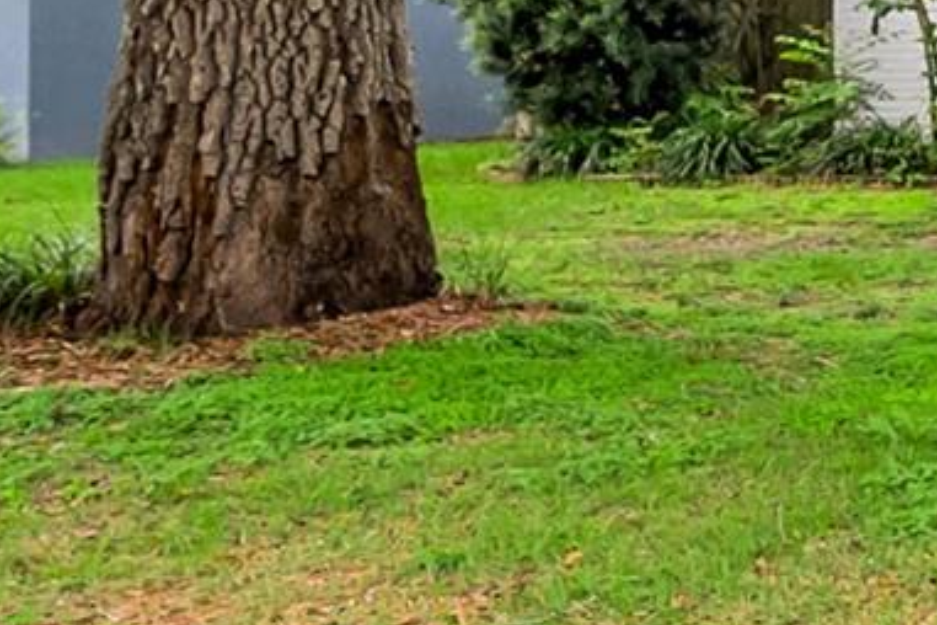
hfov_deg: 19.0
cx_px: 1881
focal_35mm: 63
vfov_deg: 21.0
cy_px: 39
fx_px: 1640
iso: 800
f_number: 8
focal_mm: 15
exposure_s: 1/60
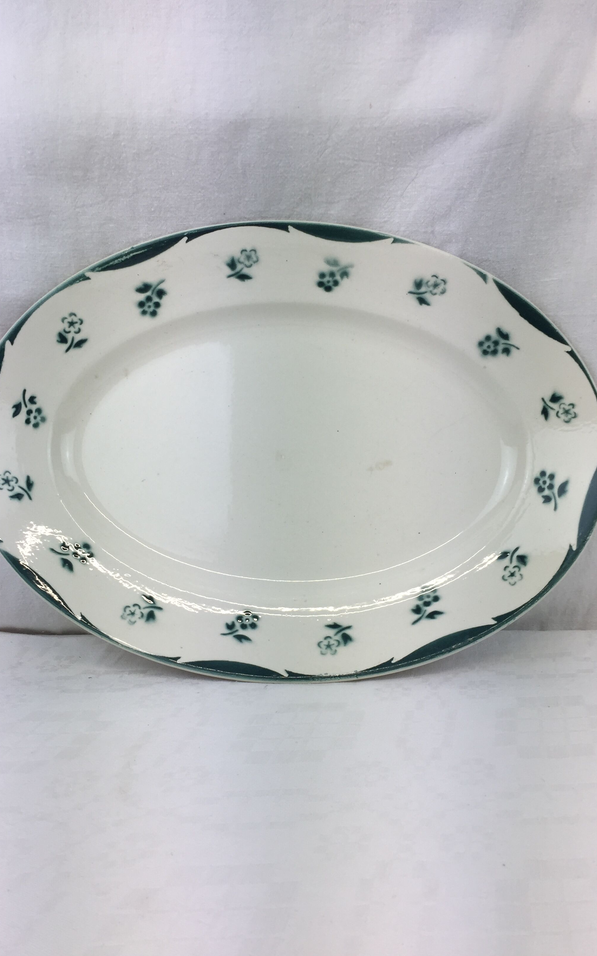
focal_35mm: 31
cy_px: 481
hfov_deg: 40.6
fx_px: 807
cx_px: 296
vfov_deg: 61.2
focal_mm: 4.15
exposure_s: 1/257
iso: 32
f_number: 2.2
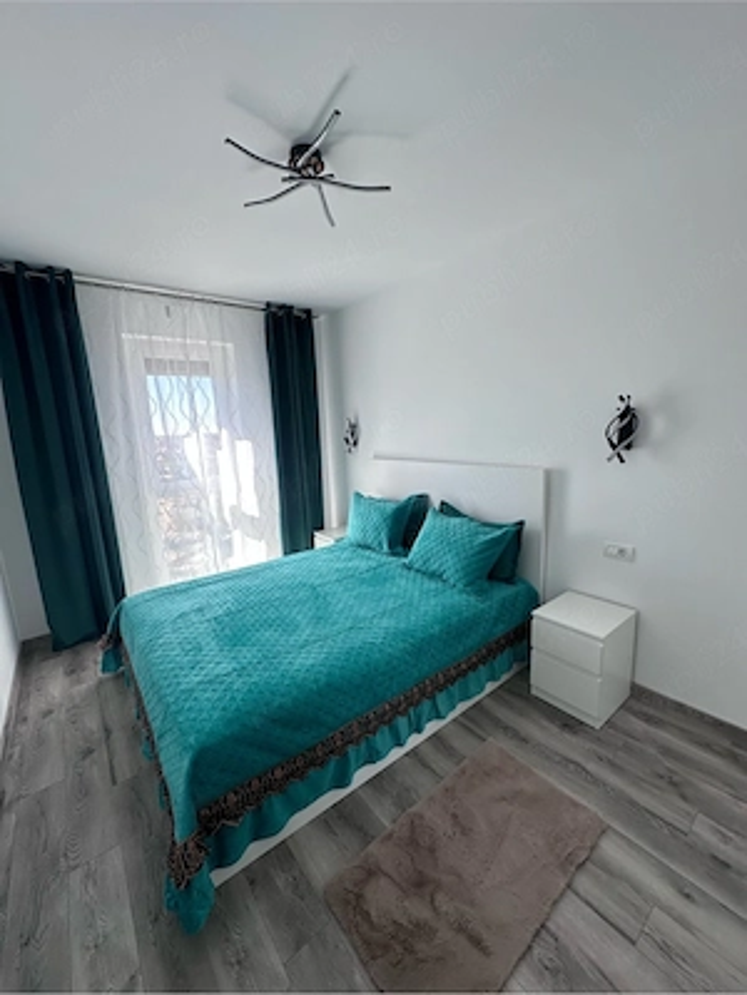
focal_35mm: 14
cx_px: 374
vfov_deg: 102.1
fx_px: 403
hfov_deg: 85.7
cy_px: 498
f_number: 2.2
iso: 40
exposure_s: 1/99
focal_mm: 2.22
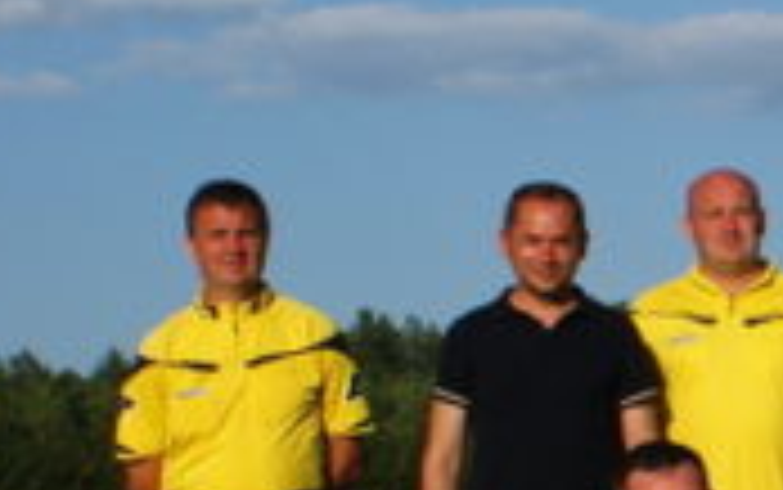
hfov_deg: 12.7
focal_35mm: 153
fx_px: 3267
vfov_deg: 8.5
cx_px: 1300
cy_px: 481
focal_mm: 26
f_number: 10
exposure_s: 1/200
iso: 100
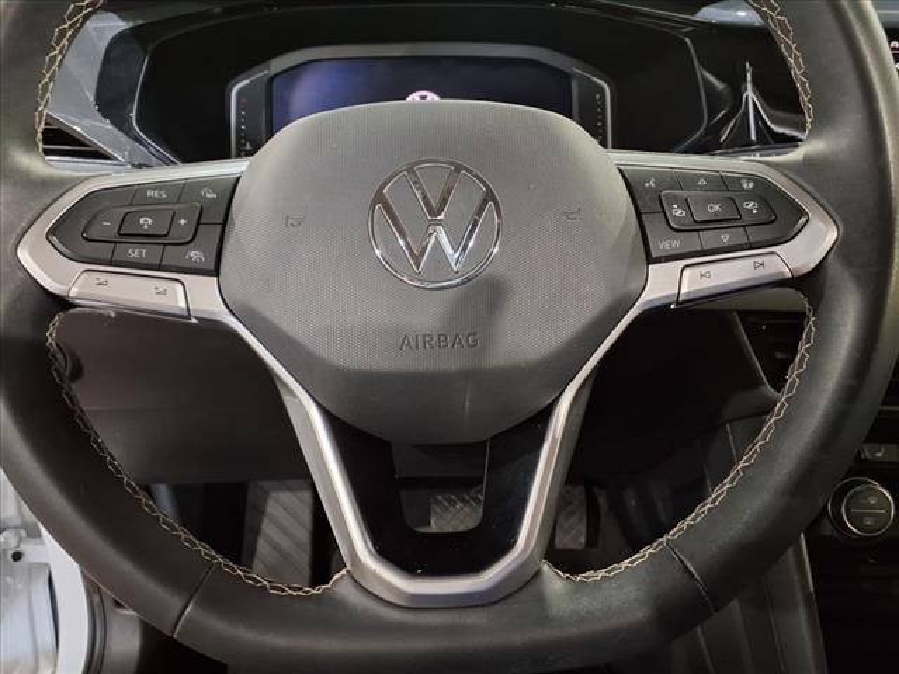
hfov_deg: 65.3
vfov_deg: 51.4
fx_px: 701
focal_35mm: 27
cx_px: 450
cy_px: 337
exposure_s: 1/20
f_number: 1.9
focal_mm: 3.58
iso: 400
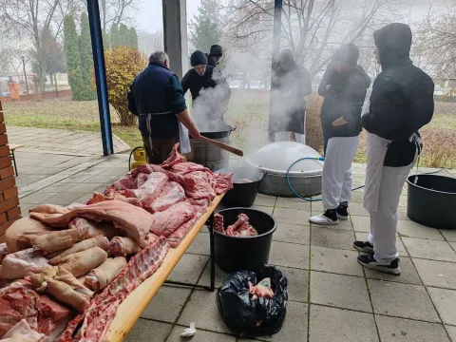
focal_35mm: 27
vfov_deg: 51.4
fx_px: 356
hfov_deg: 65.3
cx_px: 228
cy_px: 171
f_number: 1.9
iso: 64
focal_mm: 6.12
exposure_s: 1/100
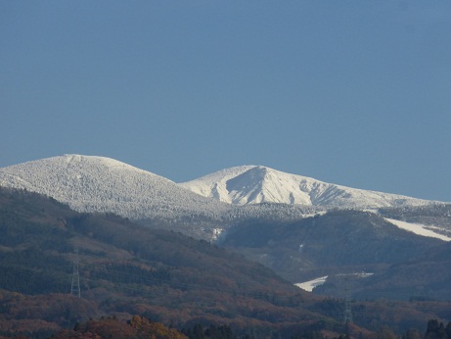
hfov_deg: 7.1
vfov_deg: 5.4
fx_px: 3610
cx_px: 226
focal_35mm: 277
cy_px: 170
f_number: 5.9
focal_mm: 45
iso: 100
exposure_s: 1/640
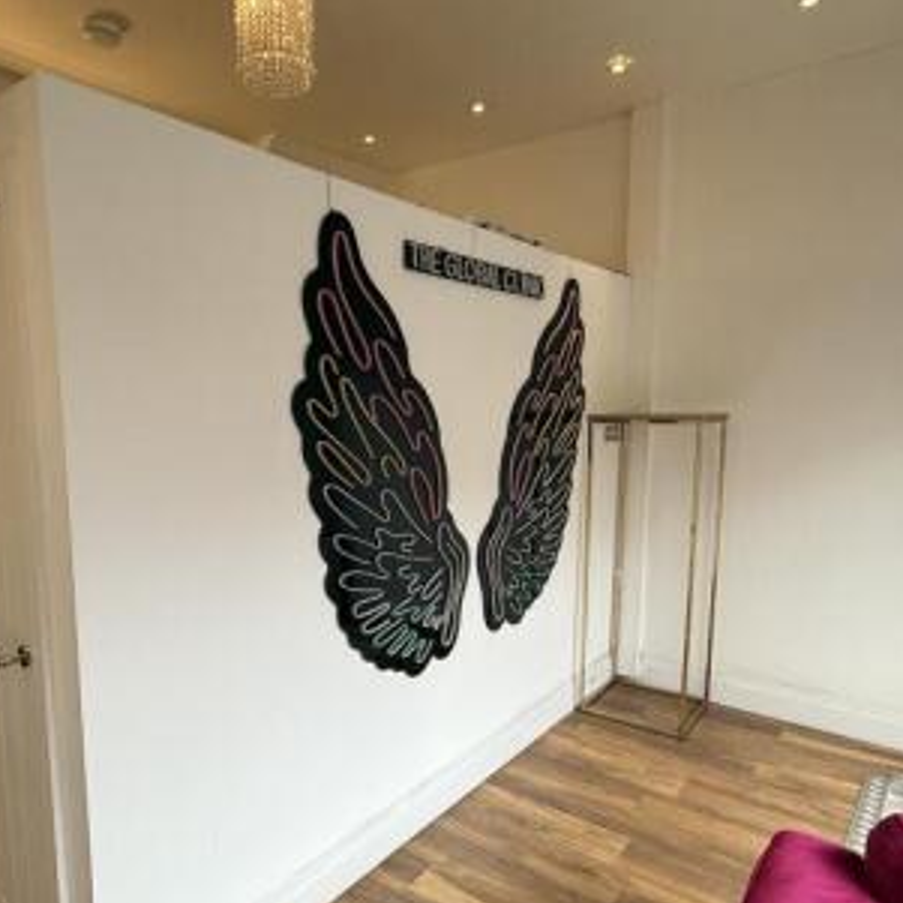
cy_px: 502
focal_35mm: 24
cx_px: 352
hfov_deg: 64.3
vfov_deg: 64.8
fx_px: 708
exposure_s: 1/100
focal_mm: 2.22
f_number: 2.2
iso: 50
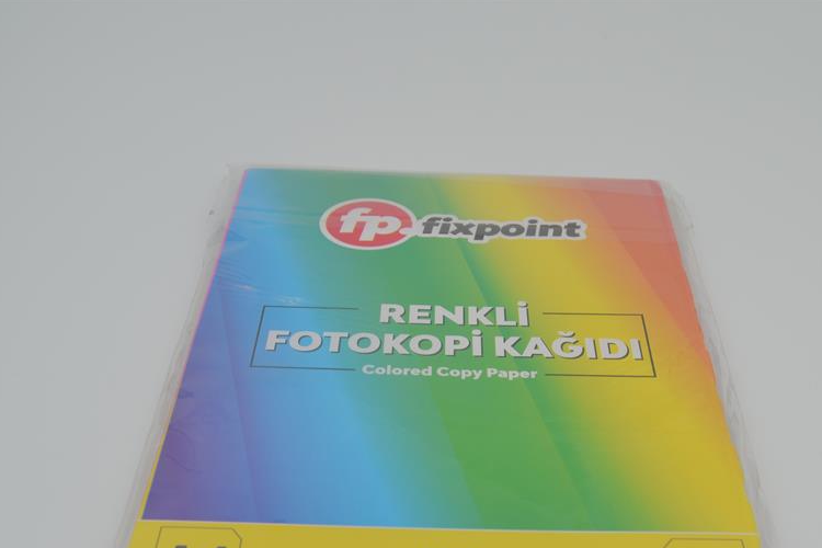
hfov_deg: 41.1
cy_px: 361
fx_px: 1096
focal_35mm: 48
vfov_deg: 27.9
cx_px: 454
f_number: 6.3
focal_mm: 24
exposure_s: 1/100
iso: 100
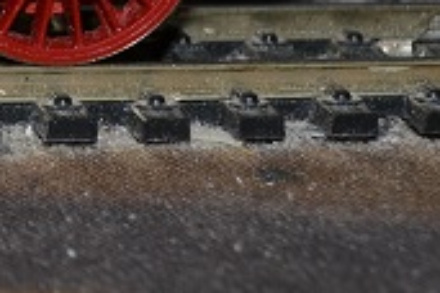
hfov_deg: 7.7
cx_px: -493
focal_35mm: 253
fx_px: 3092
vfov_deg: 5.4
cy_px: -190
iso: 100
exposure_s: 1/60
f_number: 8
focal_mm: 32
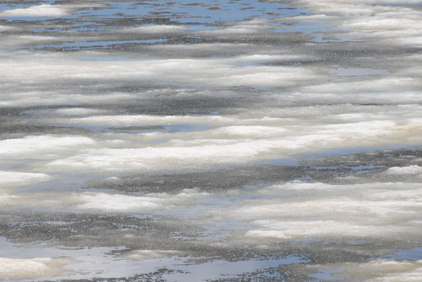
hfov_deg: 3.2
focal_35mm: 654
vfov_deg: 2.1
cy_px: 100
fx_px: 7670
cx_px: 112
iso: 100
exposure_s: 1/640
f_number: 7.1
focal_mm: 300
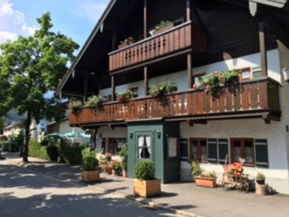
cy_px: 108
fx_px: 242
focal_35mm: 29
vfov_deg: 48.2
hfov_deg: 61.7
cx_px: 144
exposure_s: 1/810
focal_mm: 4.15
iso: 25
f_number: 2.2
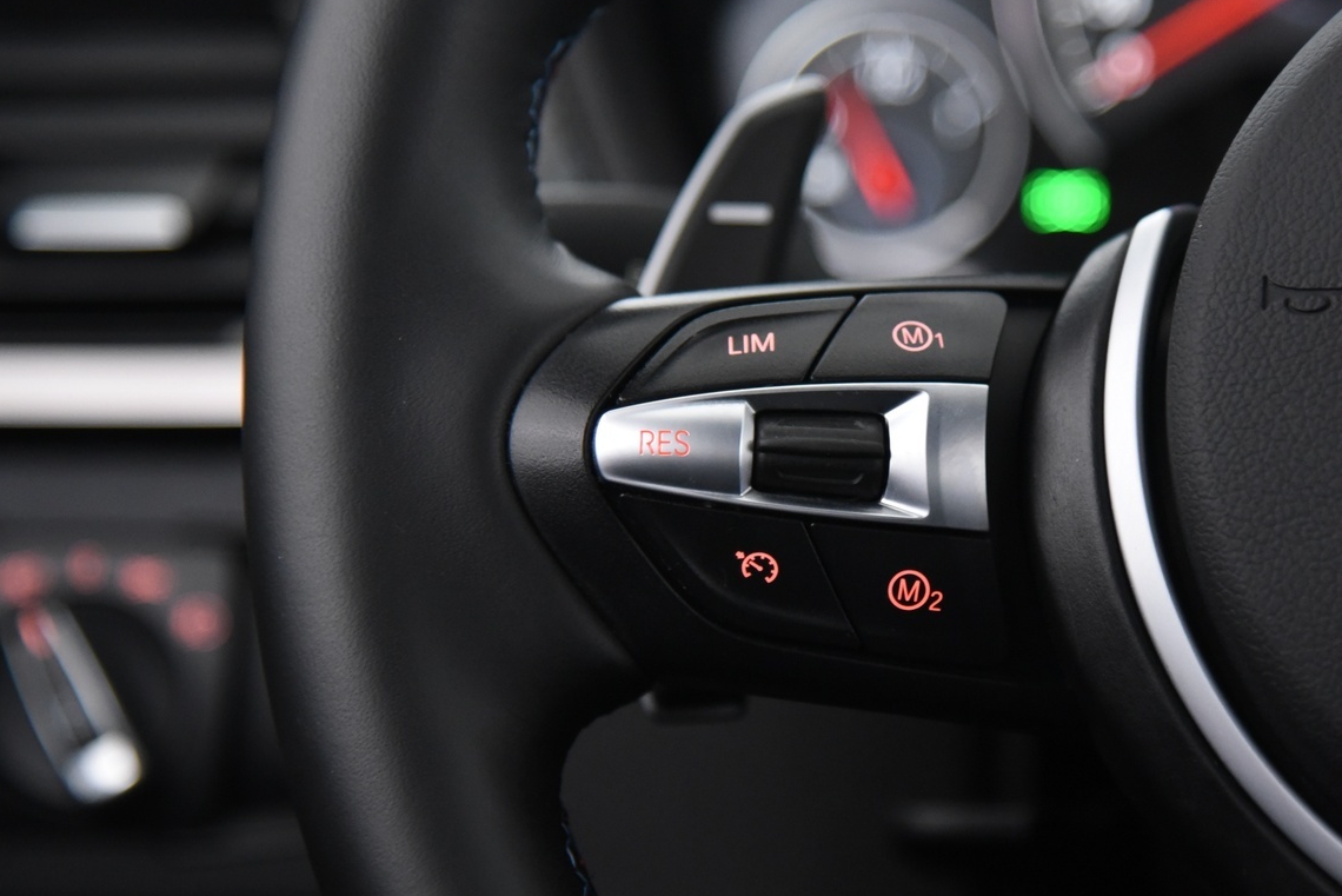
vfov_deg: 8.6
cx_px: 777
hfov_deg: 12.9
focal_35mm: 159
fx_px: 5929
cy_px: 452
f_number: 4
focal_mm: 112
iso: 4000
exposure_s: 1/25
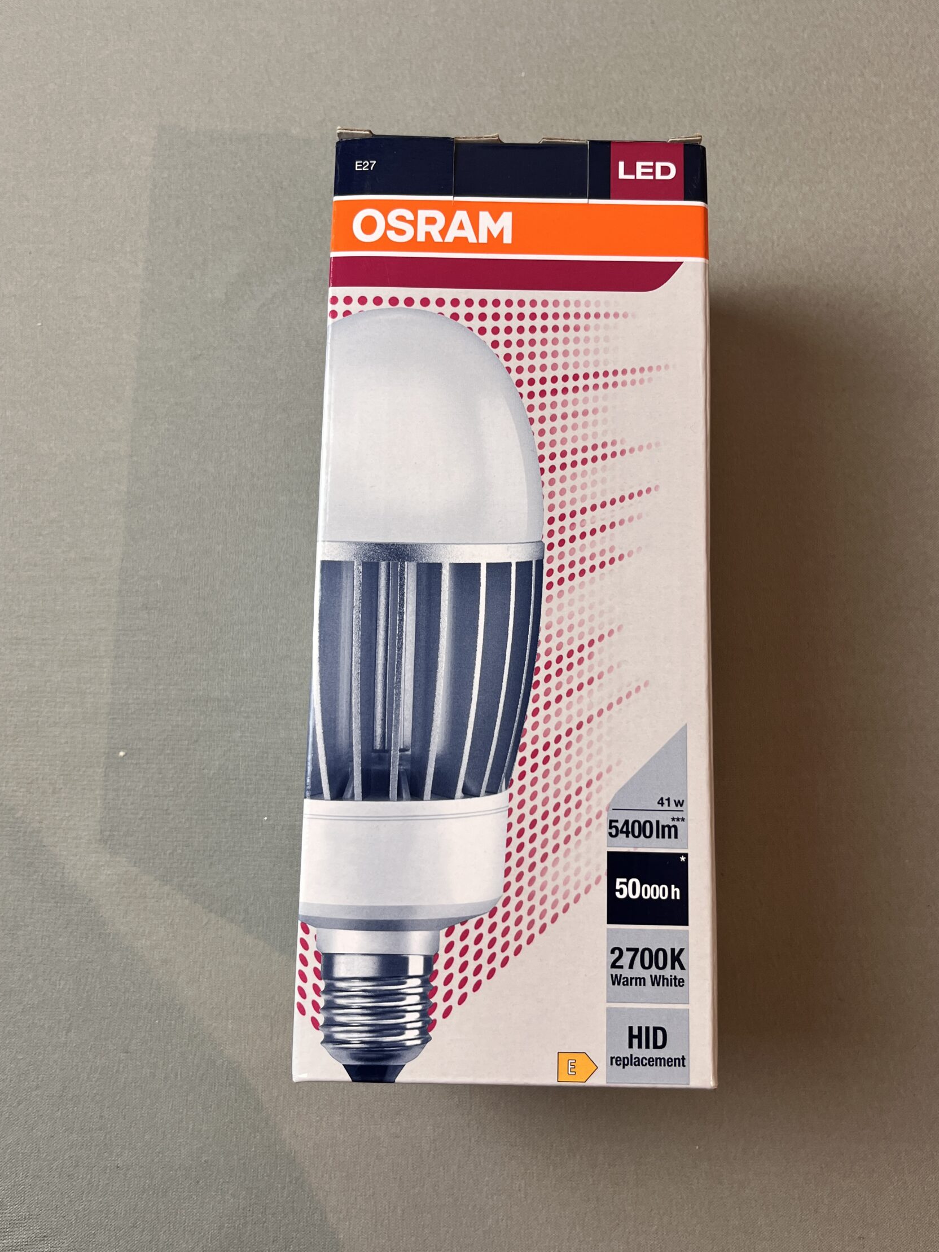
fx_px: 1085
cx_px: 519
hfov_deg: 46.7
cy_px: 590
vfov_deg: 59.9
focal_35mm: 30
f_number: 1.6
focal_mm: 5.1
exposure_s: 1/100
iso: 80
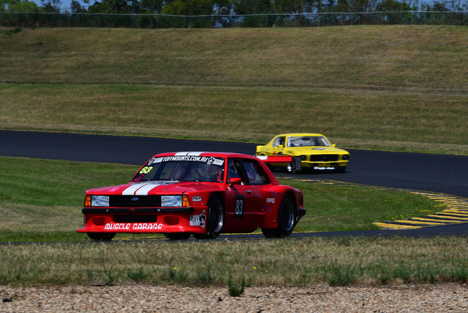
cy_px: 156
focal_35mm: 300
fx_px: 3901
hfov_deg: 6.9
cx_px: 234
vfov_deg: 4.6
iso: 250
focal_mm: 200
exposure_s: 1/640
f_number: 14
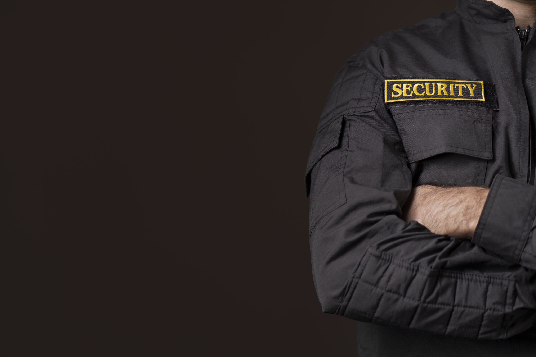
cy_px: 178
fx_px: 1266
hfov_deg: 23.9
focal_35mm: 85
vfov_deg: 16.1
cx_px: 268
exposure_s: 1/100
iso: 200
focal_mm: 85
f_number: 2.5
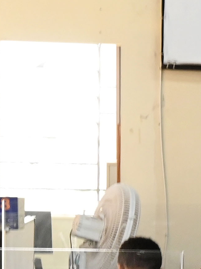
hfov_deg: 5.9
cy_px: 271
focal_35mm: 235
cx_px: 583
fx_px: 1820
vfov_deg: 8.4
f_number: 11
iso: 1600
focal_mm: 35
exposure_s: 1/15
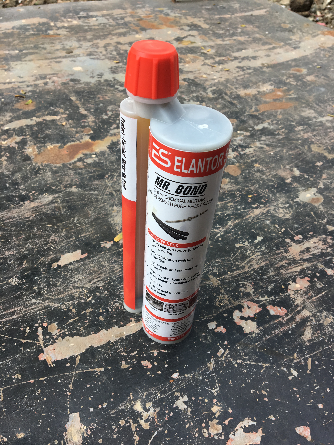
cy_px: 222
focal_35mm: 29
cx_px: 167
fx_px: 373
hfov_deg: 48.2
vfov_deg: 61.7
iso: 25
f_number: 2.2
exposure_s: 1/170
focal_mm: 4.15
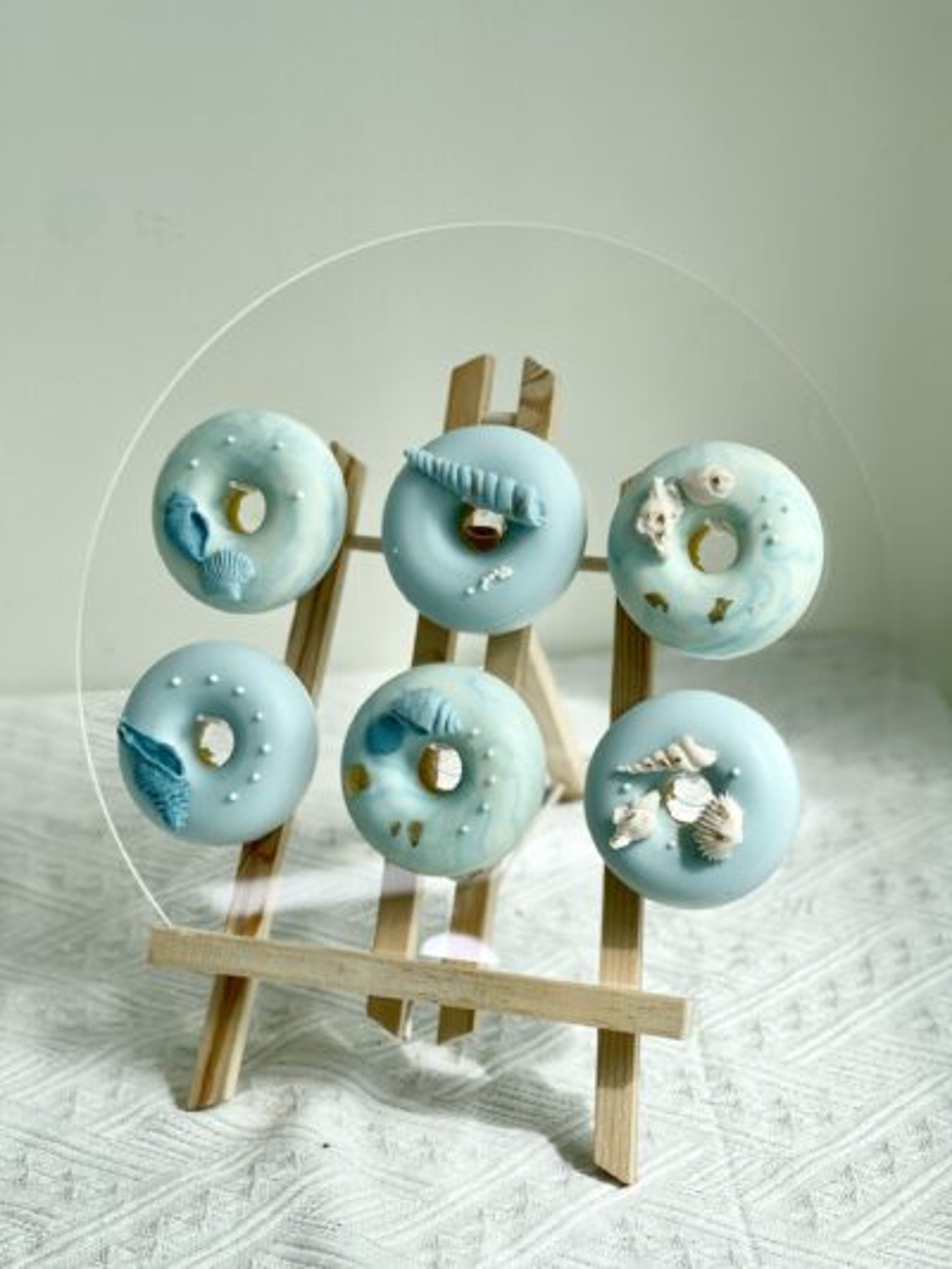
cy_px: 634
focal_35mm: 64
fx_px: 2346
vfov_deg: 30.3
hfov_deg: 22.9
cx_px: 476
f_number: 2.2
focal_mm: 7.5
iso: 25
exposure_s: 1/176
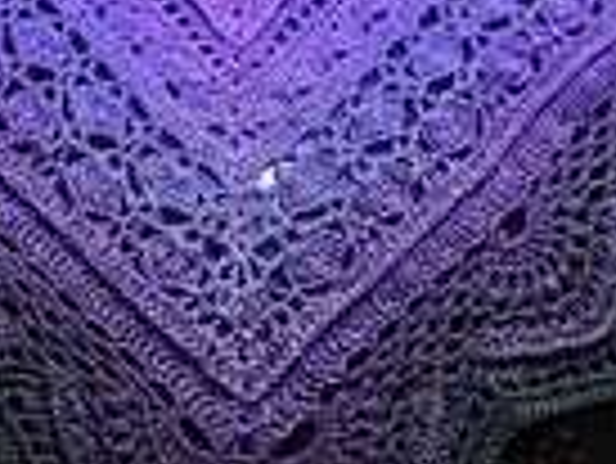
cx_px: 227
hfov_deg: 24.6
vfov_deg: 17.8
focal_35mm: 79
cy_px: -95
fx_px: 1407
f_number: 2.4
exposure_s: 1/33
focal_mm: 3.3
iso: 50
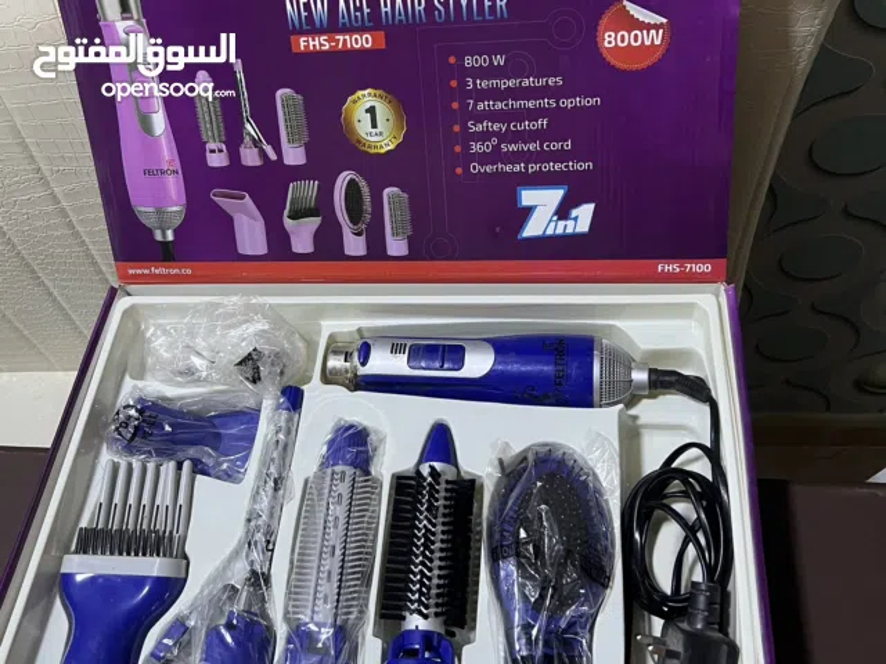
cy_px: 332
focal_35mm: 26
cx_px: 443
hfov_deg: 67.3
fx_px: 665
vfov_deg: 53.1
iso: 400
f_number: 1.5
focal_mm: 5.7
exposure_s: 1/33
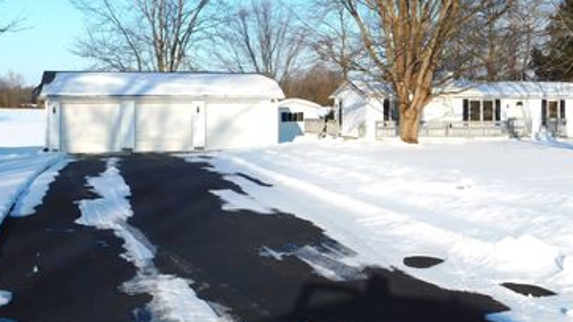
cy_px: 84
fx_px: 820
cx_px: 377
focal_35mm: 54
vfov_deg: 22.0
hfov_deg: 38.1
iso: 125
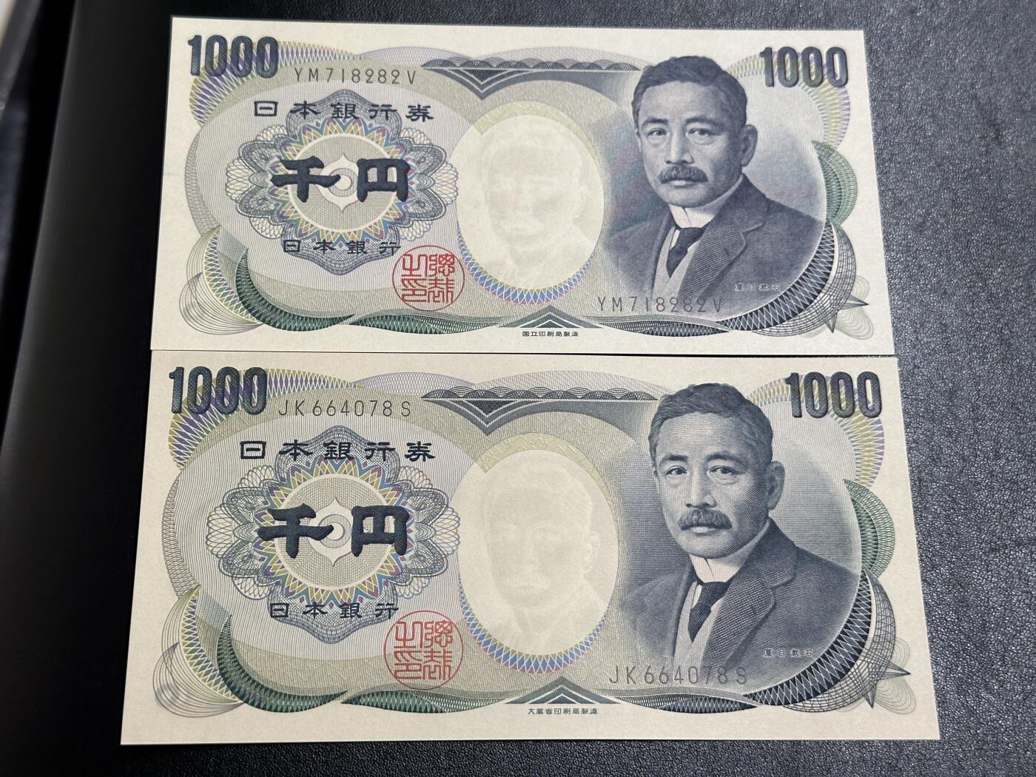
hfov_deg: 39.7
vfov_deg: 30.3
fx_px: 1437
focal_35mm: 48
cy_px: 388
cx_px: 518
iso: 125
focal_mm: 6.86
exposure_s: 1/50
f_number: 1.78
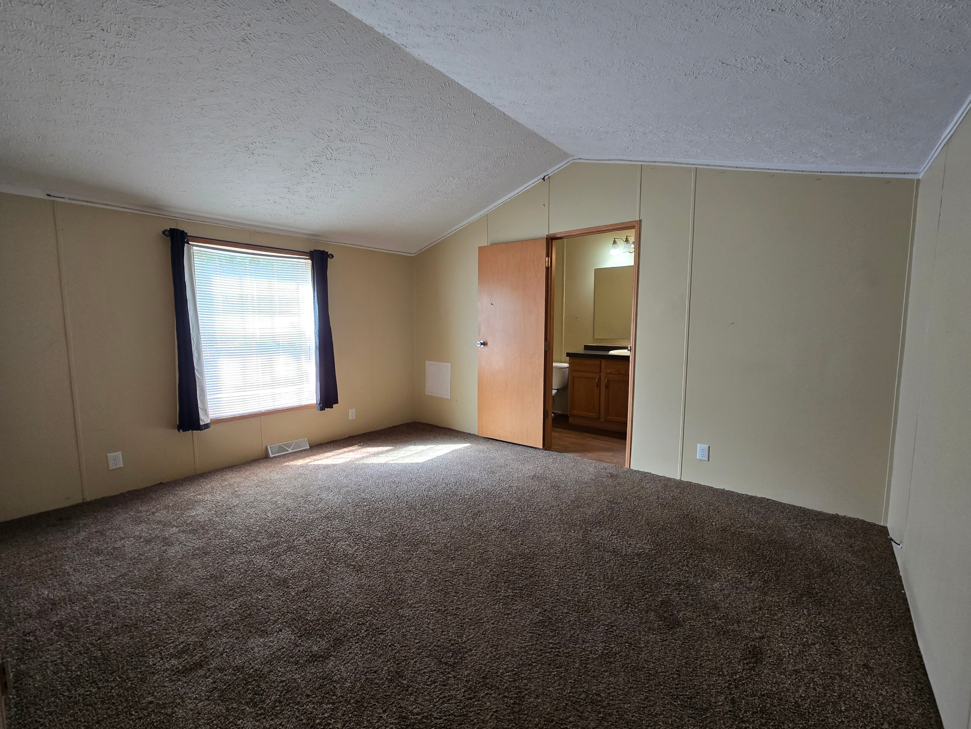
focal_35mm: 13
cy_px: 364
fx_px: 365
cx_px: 486
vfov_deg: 89.9
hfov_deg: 106.2
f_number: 2.2
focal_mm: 2.2
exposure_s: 1/60
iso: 100
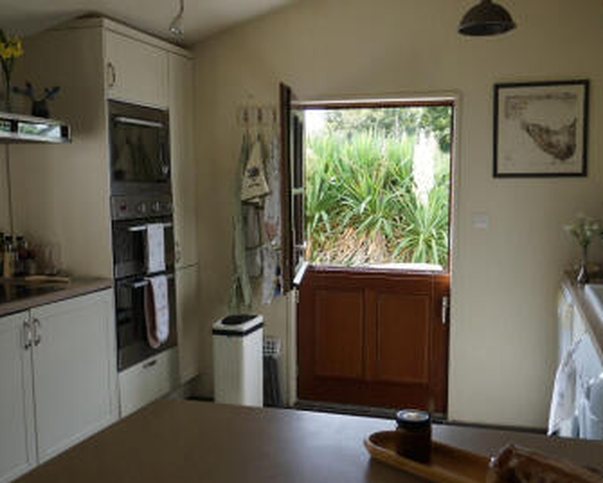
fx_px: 642
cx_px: 338
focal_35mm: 36
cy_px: 271
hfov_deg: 50.2
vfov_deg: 41.1
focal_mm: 18
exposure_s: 1/160
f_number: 4
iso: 125
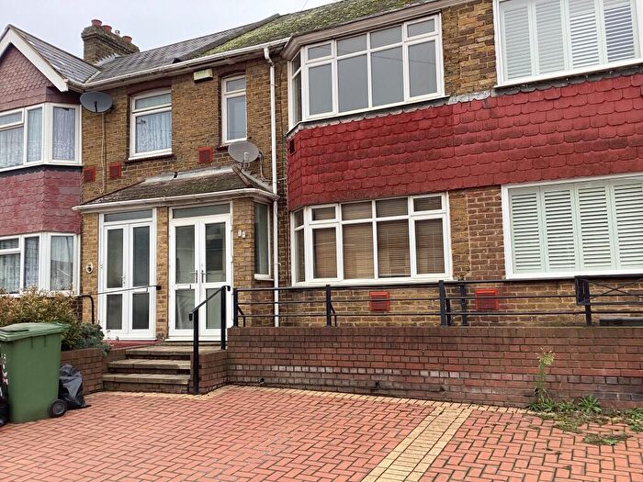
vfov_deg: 45.4
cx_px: 322
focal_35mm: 31
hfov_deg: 58.4
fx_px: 576
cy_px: 241
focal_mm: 3.3
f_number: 2.4
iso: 32
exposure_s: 1/100
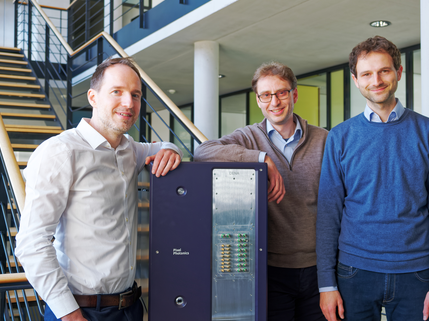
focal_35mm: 46
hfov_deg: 41.2
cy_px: 160
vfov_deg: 31.5
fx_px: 570
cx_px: 234
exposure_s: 1/180
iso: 1250
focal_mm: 27.7
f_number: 4
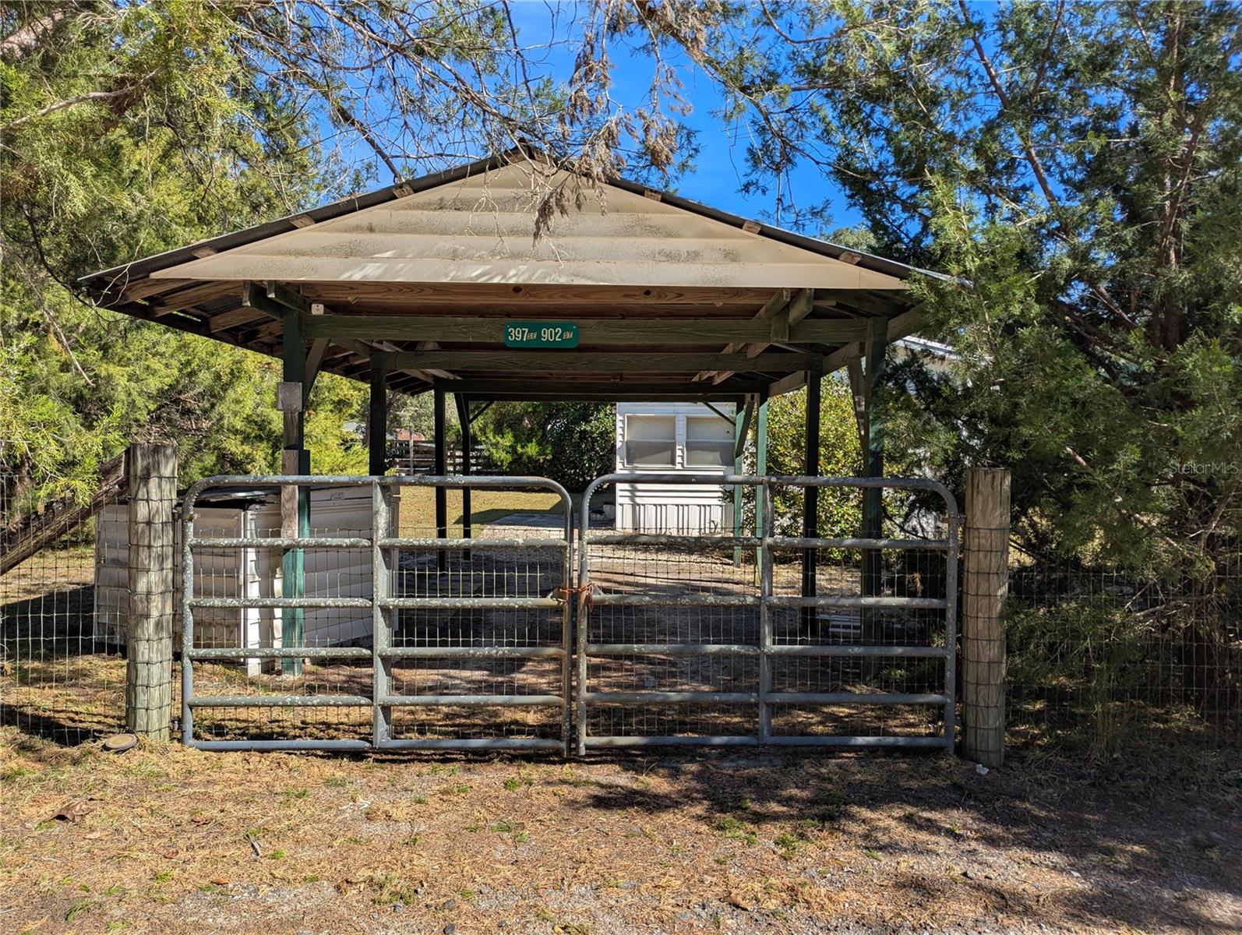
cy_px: 468
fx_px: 862
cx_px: 621
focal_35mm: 24
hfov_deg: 71.5
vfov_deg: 56.9
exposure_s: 1/1316
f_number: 1.85
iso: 46
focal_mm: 6.81
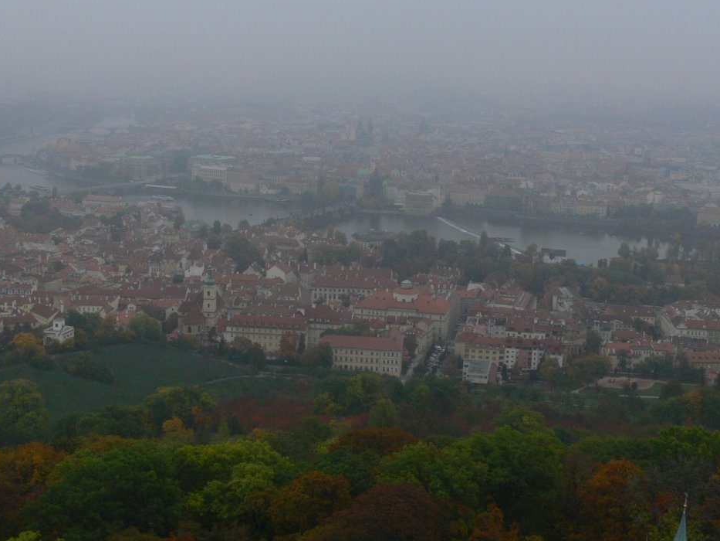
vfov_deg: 29.7
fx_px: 1019
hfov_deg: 38.9
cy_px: 239
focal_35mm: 49
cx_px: 398
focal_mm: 7.4
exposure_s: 1/200
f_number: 5.6
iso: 100
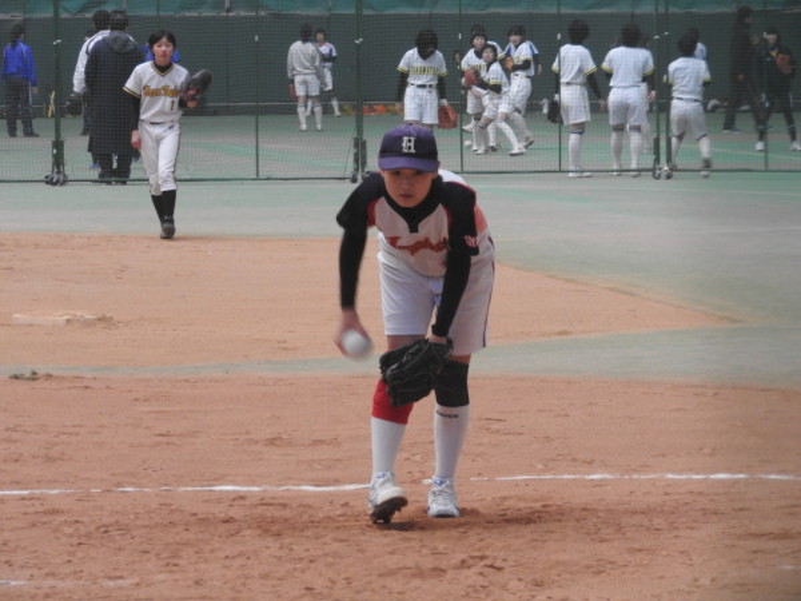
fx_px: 6248
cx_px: 400
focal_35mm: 270
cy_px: 300
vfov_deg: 5.5
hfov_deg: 7.3
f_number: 5.5
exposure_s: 1/60
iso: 400
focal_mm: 48.4
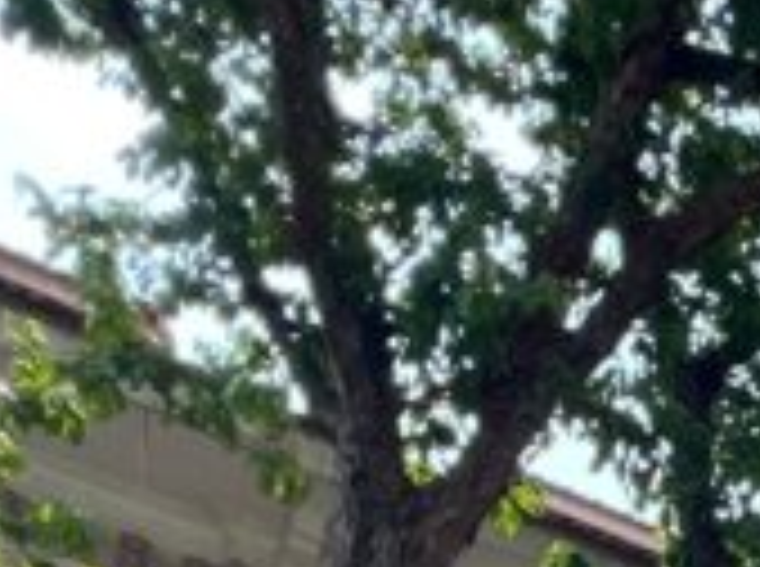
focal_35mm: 79
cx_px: 1596
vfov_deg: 11.9
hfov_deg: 16.9
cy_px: 1602
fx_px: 1731
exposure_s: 1/515
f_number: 1.8
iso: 32
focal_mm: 1.57
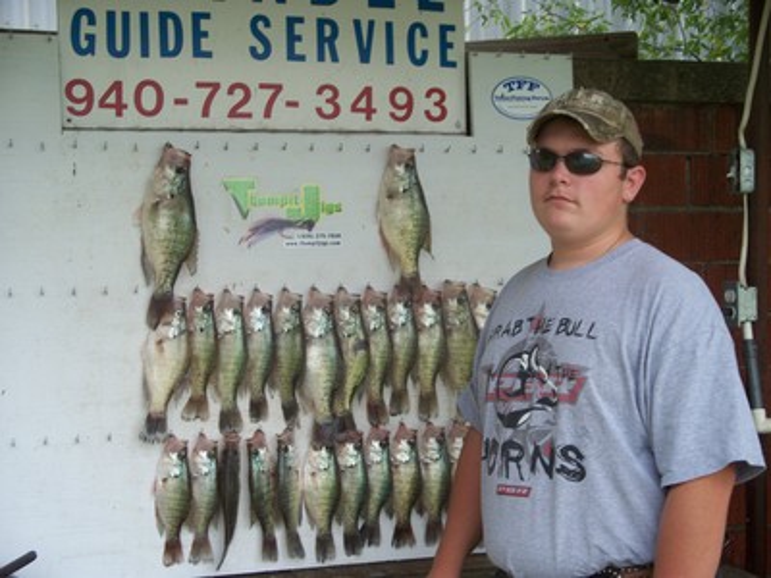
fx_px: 1359
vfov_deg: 24.0
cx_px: 386
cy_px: 289
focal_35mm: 61
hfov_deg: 31.7
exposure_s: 1/125
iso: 64
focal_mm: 12.89
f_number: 3.1
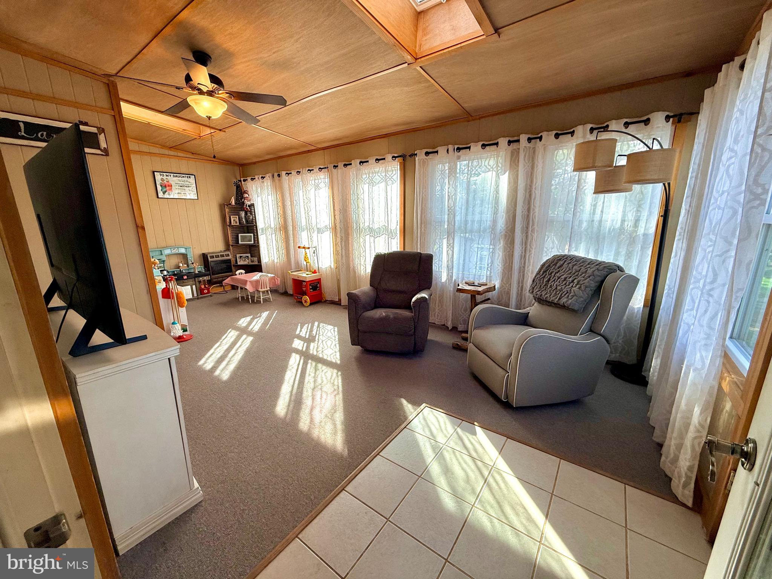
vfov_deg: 85.7
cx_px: 386
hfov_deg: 102.1
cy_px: 290
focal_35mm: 14
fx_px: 312
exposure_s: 1/104
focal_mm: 2.22
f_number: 2.2
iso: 64
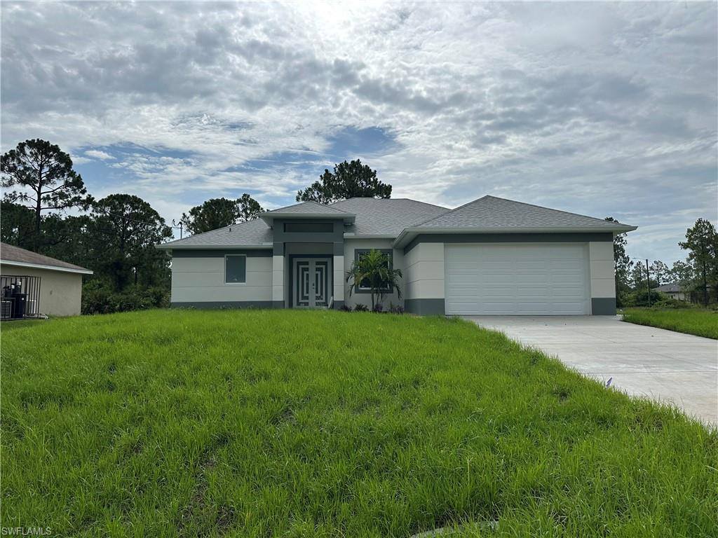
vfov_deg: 56.8
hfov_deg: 71.6
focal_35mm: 24
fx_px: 498
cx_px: 359
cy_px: 269
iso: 80
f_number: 1.78
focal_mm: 6.86
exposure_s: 1/10753
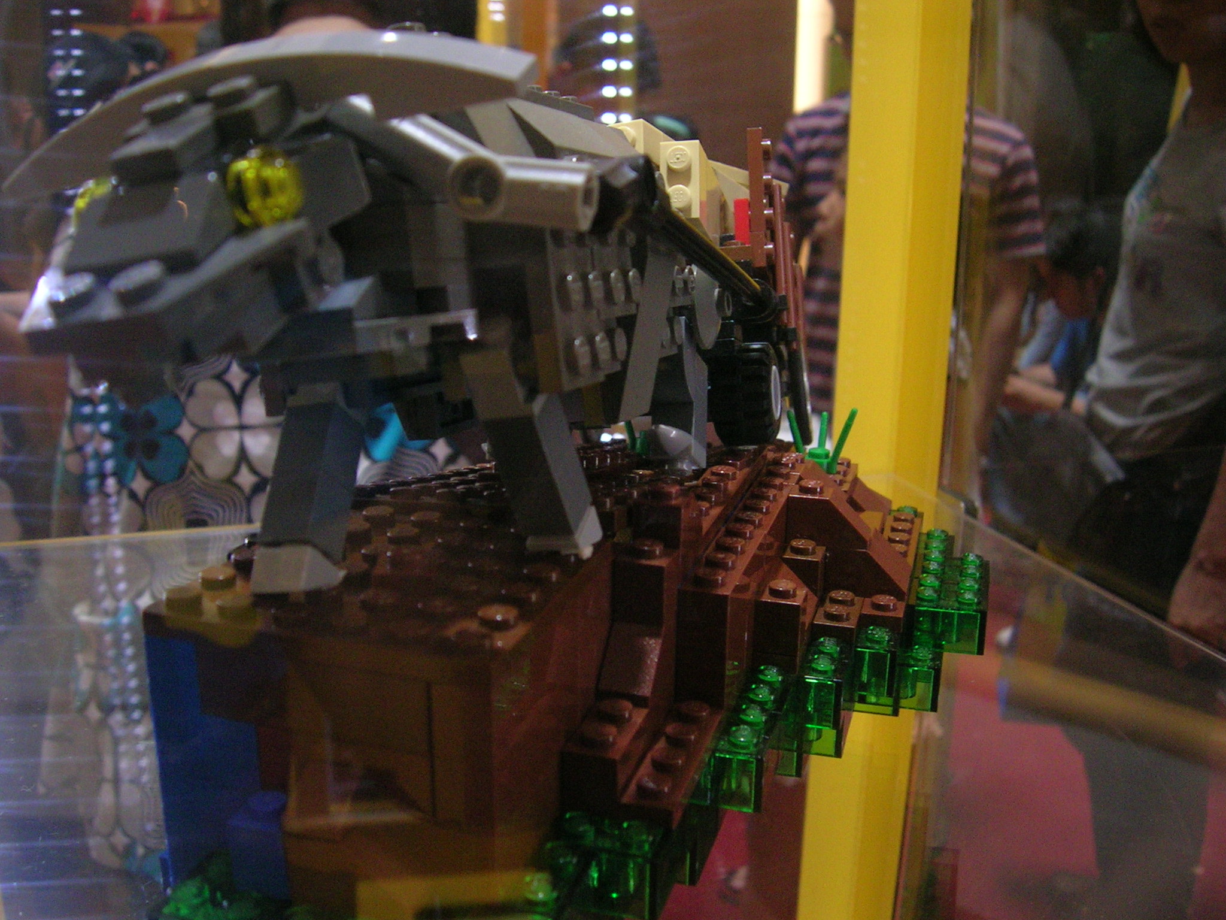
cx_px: 613
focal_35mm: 55
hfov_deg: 34.9
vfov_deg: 26.6
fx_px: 1948
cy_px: 460
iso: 200
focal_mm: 5.5
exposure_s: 1/64
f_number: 2.8
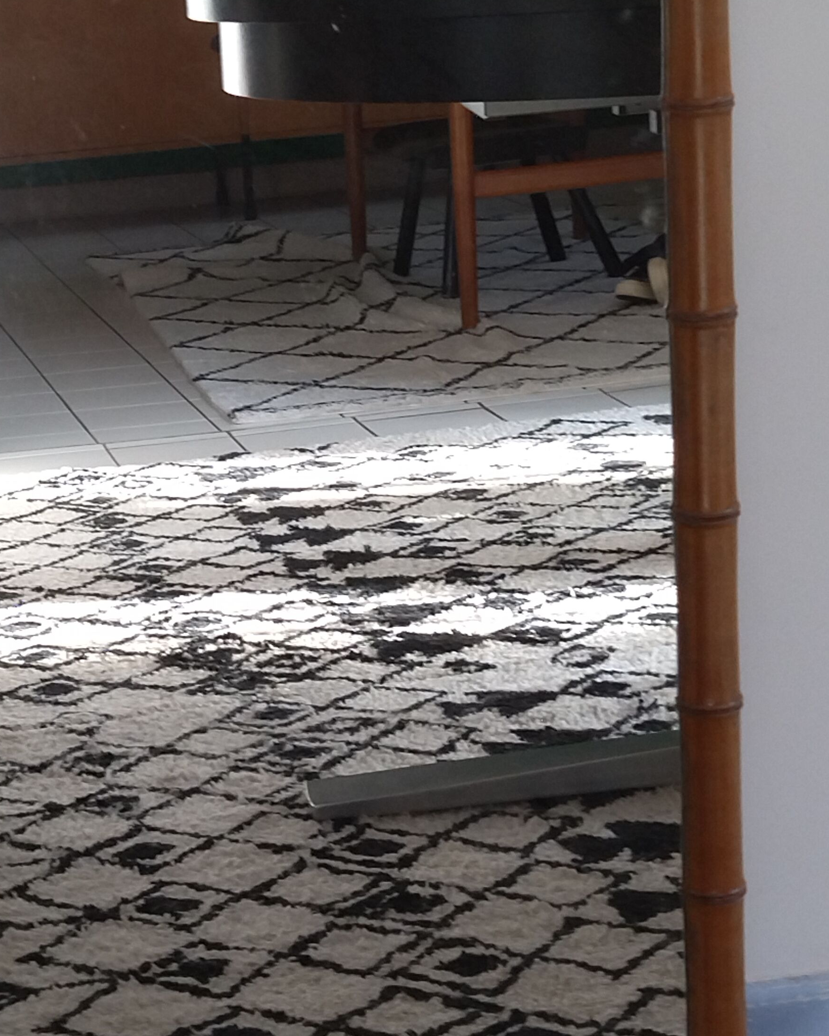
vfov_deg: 38.7
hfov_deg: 31.1
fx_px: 1472
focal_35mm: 48
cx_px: 249
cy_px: 598
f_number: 1.79
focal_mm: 4.74
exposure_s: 1/50
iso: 116
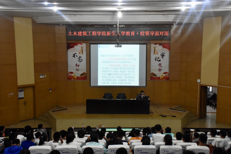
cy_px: 77
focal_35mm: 45
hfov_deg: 43.6
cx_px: 116
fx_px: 289
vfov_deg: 29.9
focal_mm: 30
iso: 6400
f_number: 8
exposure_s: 1/60
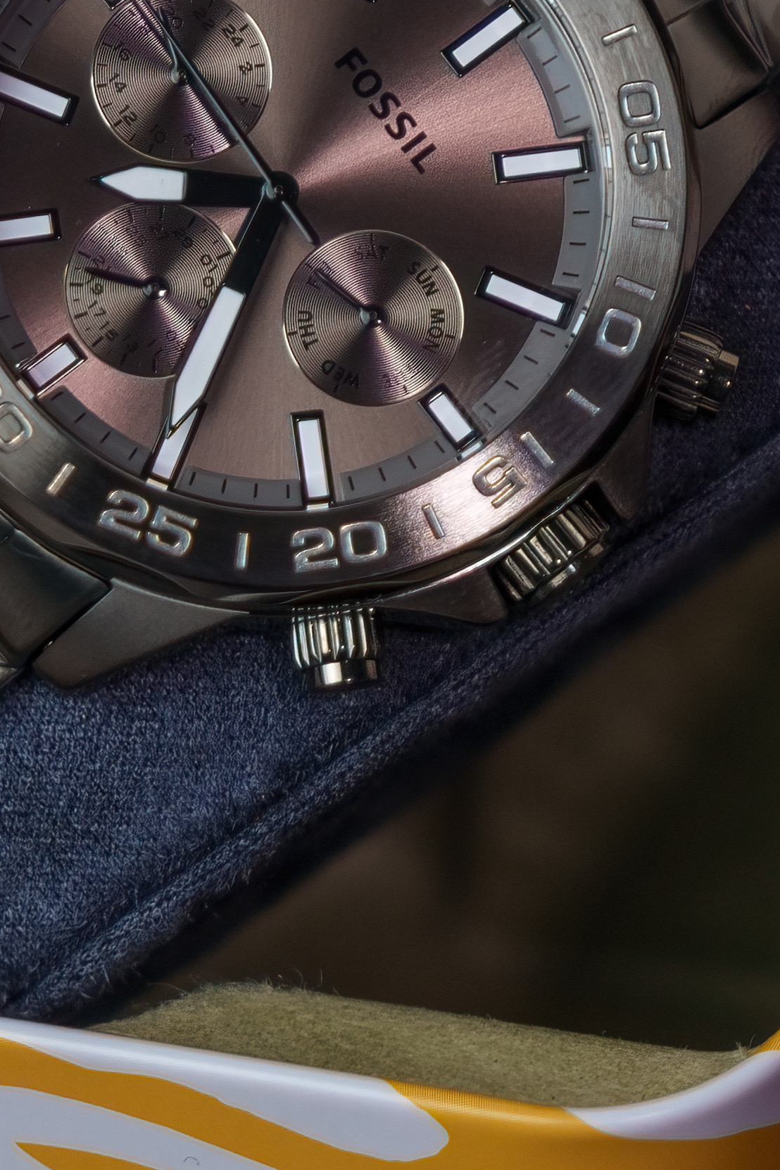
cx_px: 202
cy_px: 242
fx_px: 9461
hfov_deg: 4.7
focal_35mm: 291
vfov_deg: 7.1
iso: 160
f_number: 4
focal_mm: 70
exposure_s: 1/60
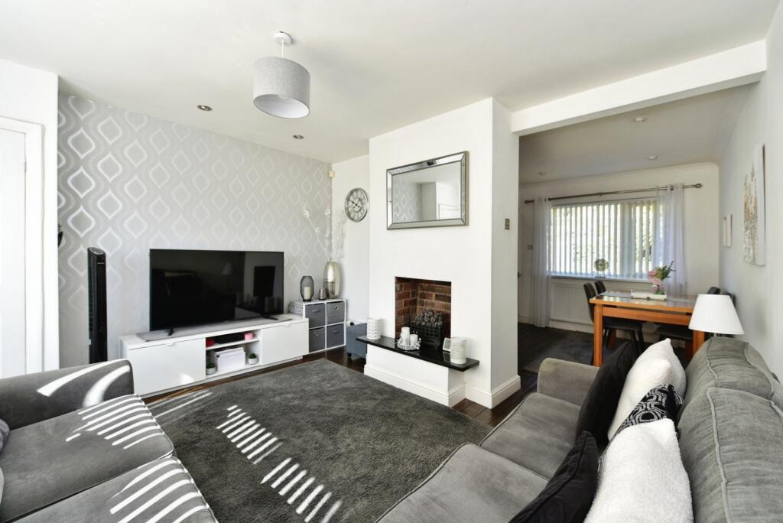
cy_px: 262
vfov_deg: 81.3
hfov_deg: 104.2
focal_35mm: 14
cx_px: 392
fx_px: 305
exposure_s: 1/90
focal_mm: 14
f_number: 4.8
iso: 400
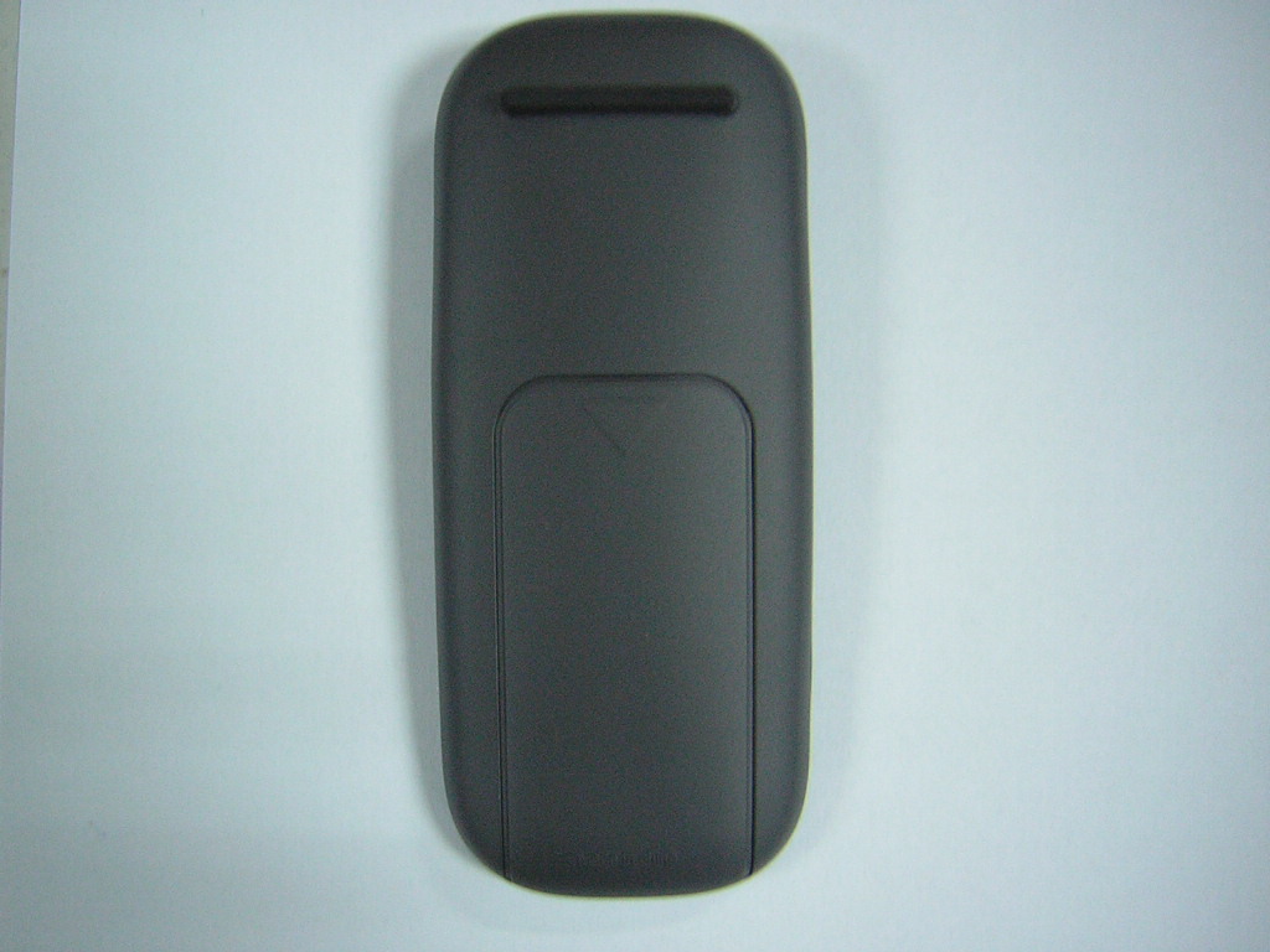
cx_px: 635
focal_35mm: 36
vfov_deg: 39.7
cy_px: 476
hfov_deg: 51.4
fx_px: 1321
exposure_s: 1/5.5
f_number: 2.6
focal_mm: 4.7
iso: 116
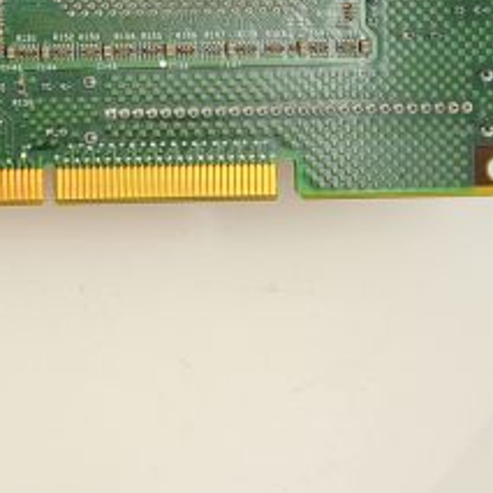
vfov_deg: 11.4
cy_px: -44
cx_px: -428
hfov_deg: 10.8
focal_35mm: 151
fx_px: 2433
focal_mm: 42
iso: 800
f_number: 11
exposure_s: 1/125
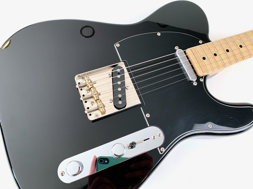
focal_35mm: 26
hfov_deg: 67.3
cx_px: 126
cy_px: 94
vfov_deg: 53.1
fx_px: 190
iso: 40
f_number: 1.8
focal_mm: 4.25
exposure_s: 1/100
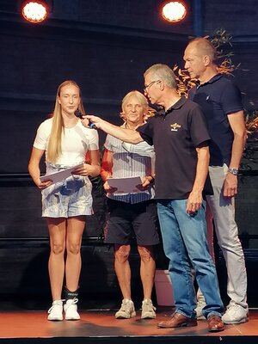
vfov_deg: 16.0
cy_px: 172
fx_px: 1222
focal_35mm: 123
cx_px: 129
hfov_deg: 12.0
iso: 100
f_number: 1.8
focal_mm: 4.75
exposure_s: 1/50
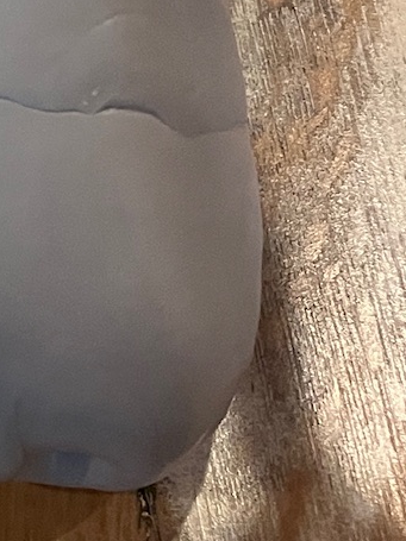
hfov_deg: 11.7
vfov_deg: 16.0
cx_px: -337
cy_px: -164
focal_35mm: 117
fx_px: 1831
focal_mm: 5.1
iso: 500
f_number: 1.6
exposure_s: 1/40
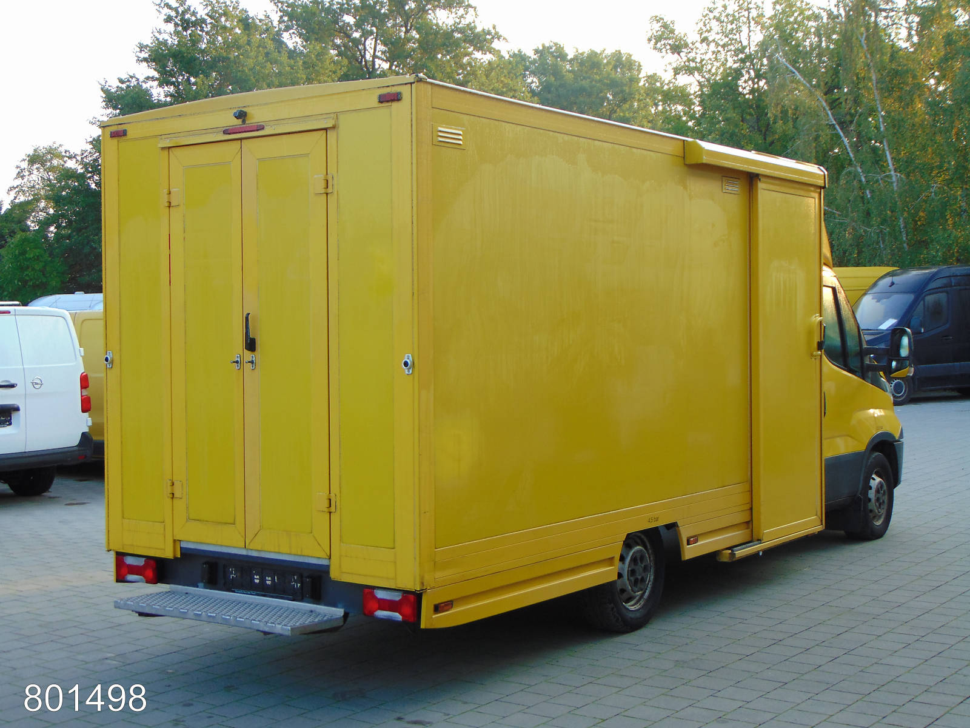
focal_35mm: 50
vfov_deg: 29.1
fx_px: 1401
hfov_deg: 38.2
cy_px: 364
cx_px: 485
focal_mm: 9
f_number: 3.5
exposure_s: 1/100
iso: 80
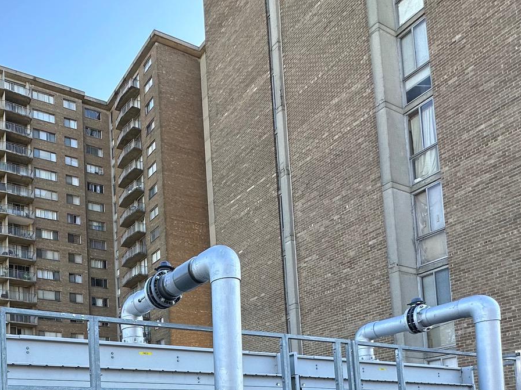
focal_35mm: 32
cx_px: 92
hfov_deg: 52.5
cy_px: 417
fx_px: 482
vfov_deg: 37.7
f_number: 2.2
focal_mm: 2.22
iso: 40
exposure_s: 1/207
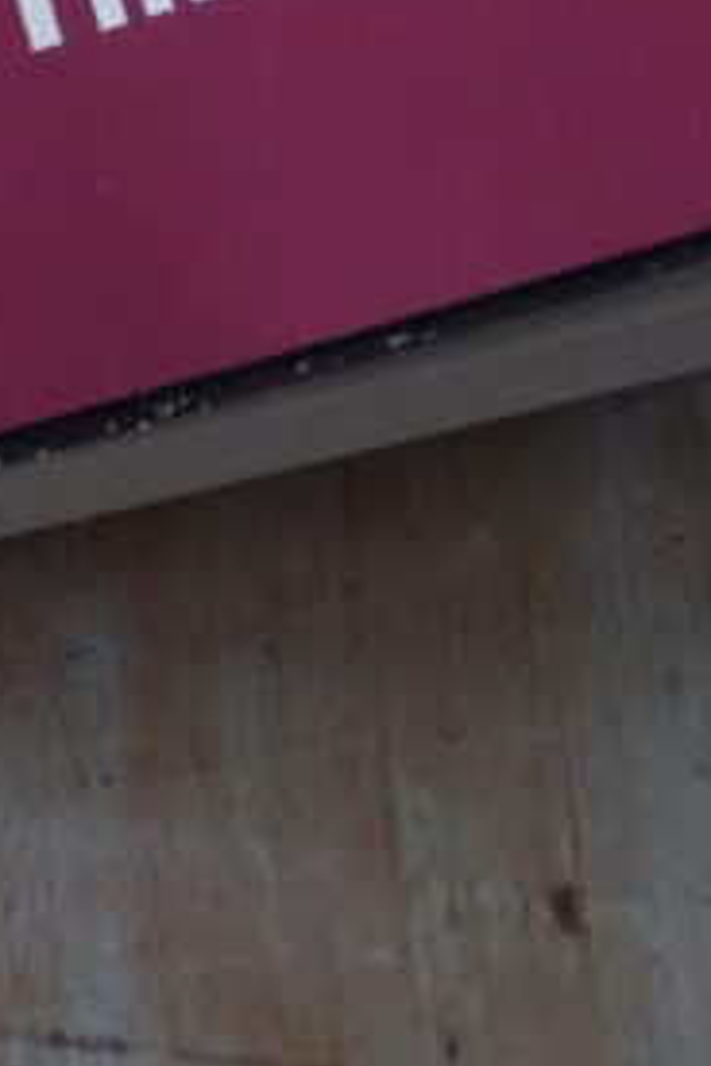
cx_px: -583
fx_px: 3466
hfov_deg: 10.9
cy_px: -973
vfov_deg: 14.8
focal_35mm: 117
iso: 3200
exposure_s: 1/30
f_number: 5.6
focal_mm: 10.4
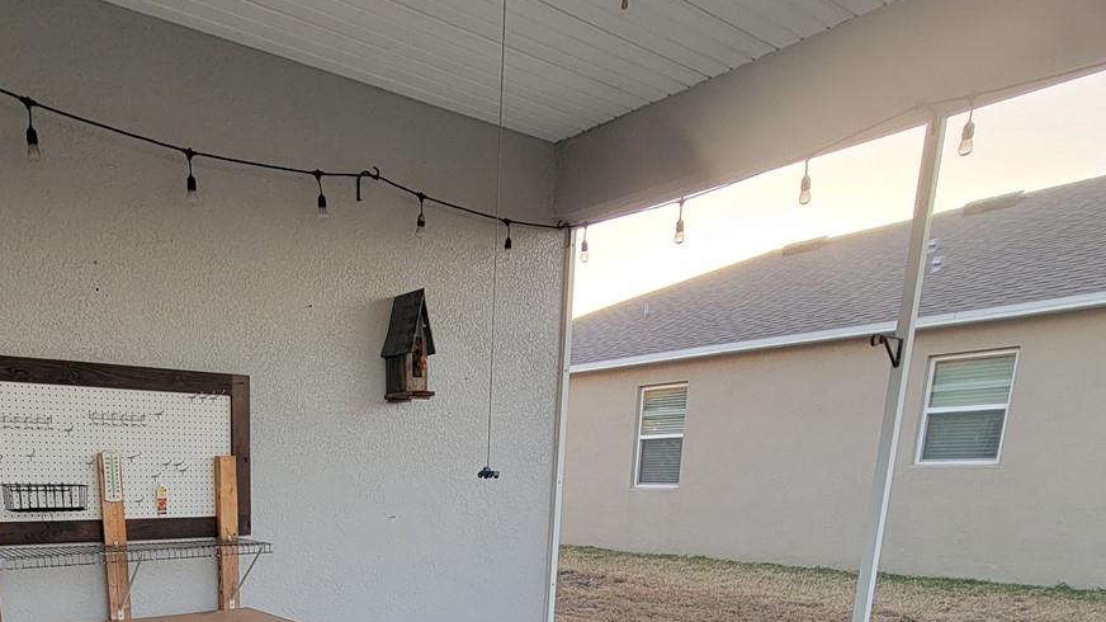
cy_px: 675
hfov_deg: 69.5
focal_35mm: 26
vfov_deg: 37.5
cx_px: 355
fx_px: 762
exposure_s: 1/60
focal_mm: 2.2
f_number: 2.2
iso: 64
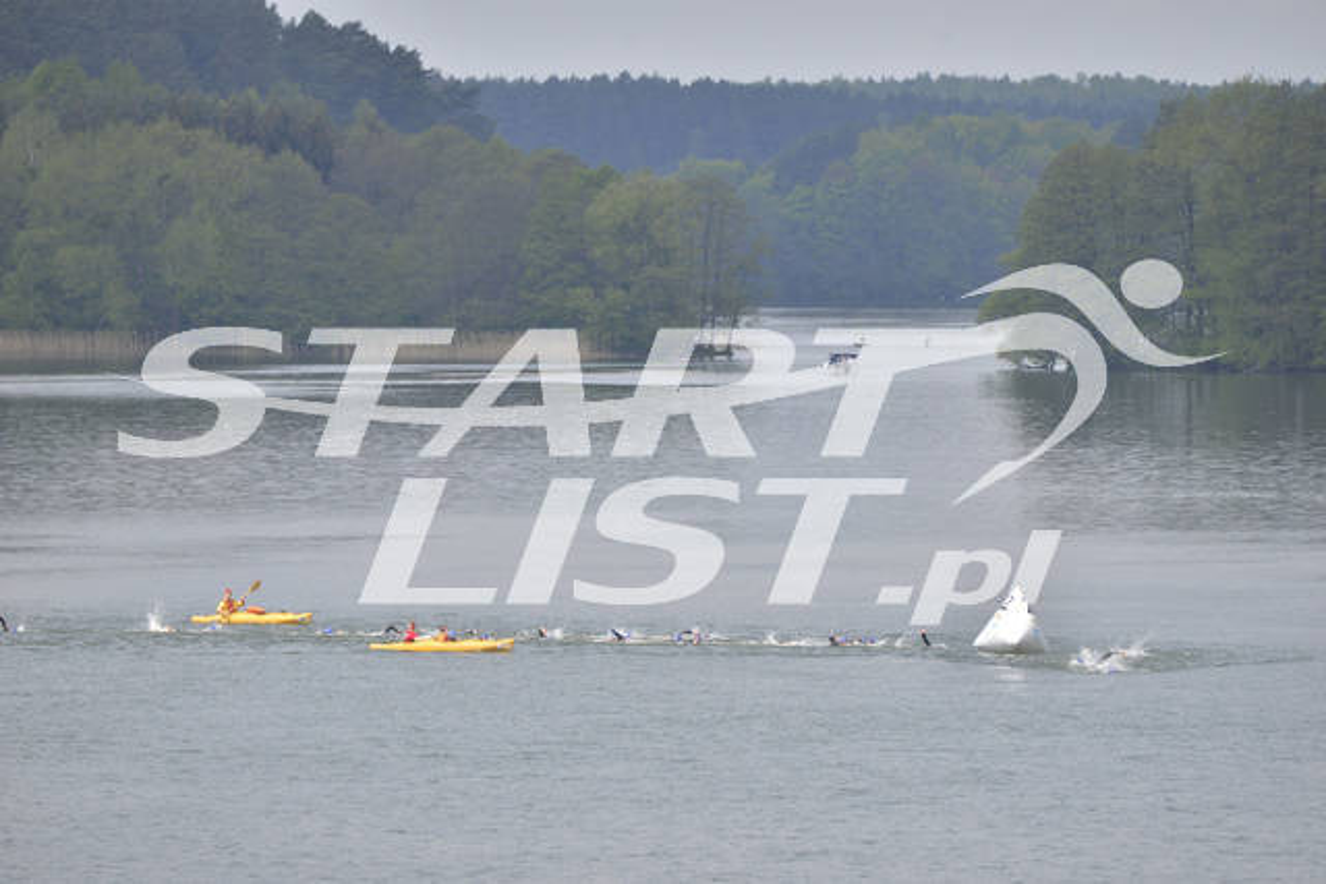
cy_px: 442
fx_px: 14736
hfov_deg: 5.2
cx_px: 663
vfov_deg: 3.4
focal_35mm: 400
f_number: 8
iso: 400
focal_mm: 400
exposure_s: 1/2000
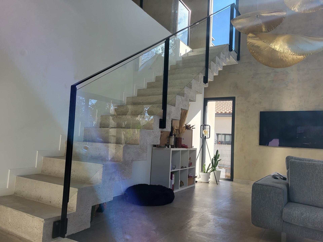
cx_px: 162
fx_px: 243
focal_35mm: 26
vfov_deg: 53.1
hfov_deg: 67.3
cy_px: 121
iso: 40
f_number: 1.8
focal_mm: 5.4
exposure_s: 1/526
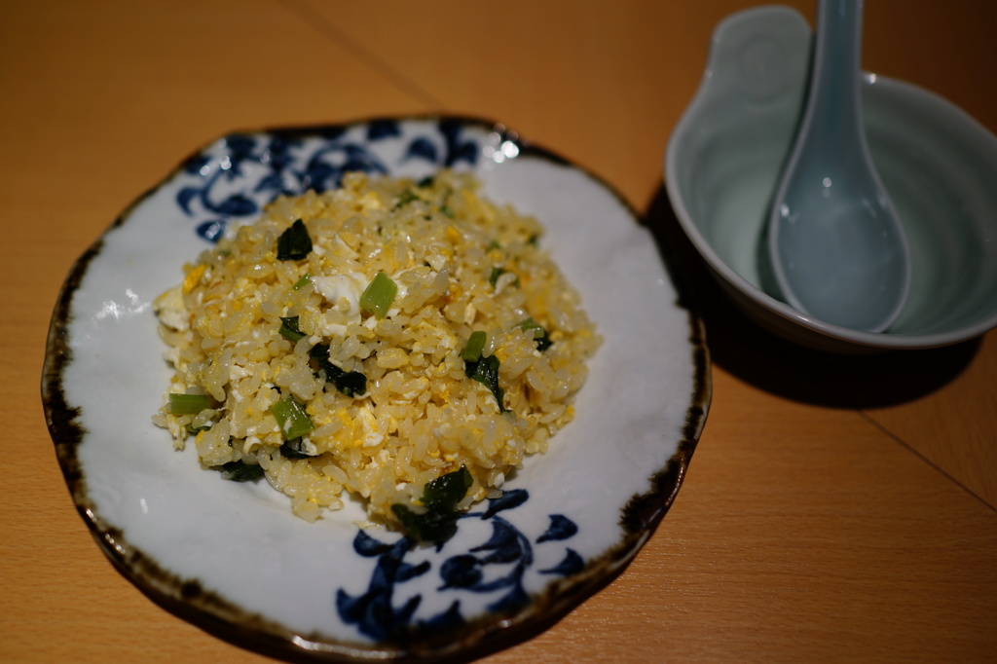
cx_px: 498
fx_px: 969
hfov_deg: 54.4
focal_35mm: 35
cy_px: 332
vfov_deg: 37.8
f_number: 2
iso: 100
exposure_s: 1/160
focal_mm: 35
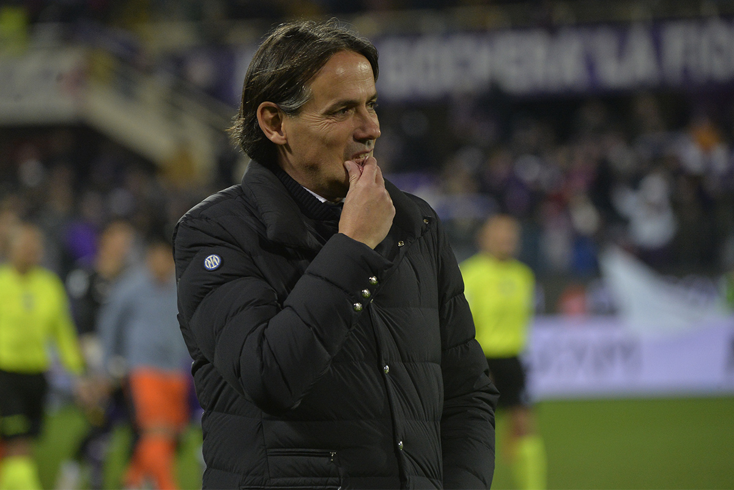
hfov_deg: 7.4
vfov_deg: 4.9
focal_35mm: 280
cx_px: 367
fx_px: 5708
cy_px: 245
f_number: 5.6
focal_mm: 280
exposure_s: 1/1000
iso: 2500
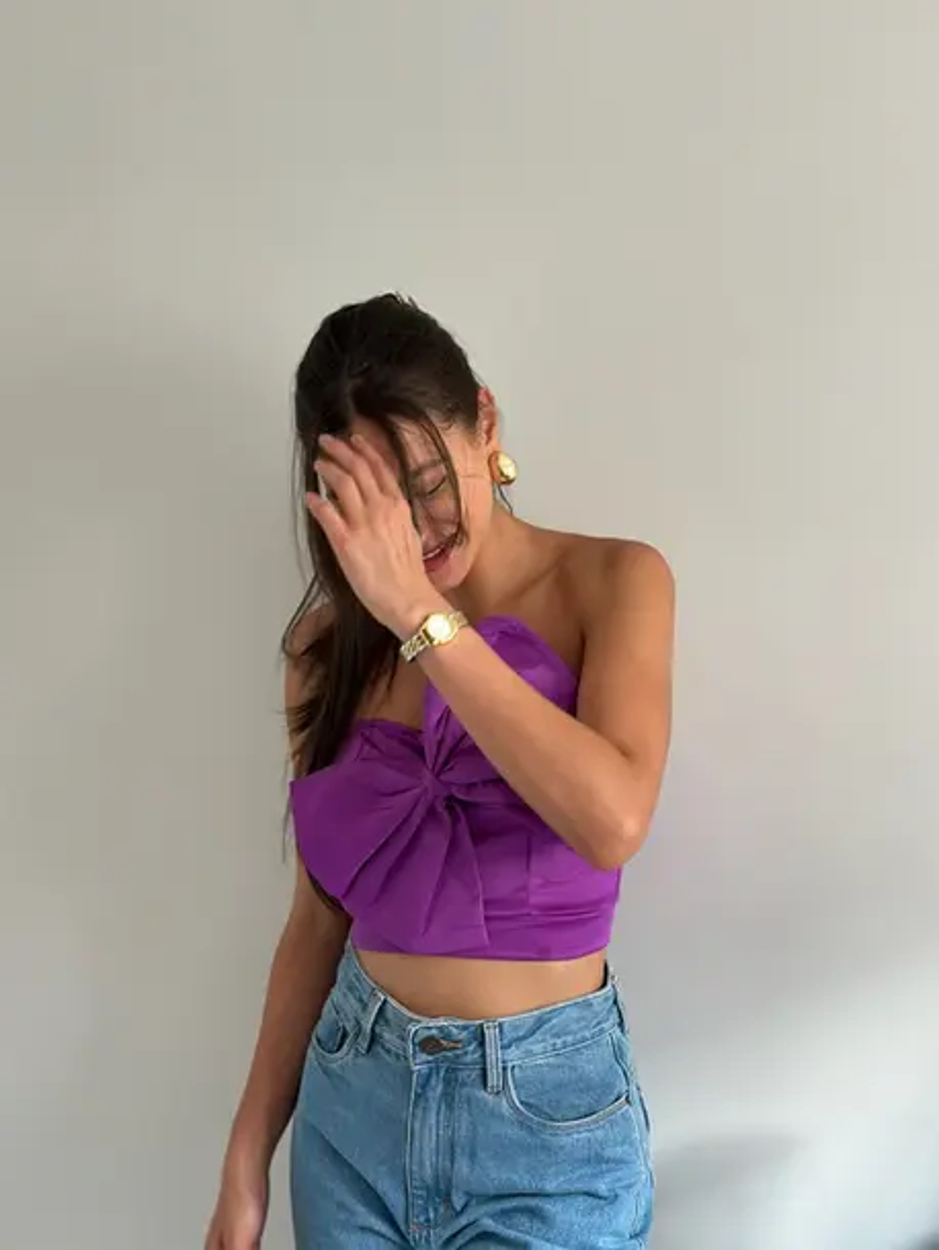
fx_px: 1735
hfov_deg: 30.3
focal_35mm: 48
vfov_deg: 39.6
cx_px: 470
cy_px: 625
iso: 125
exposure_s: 1/76
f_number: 1.78
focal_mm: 6.86
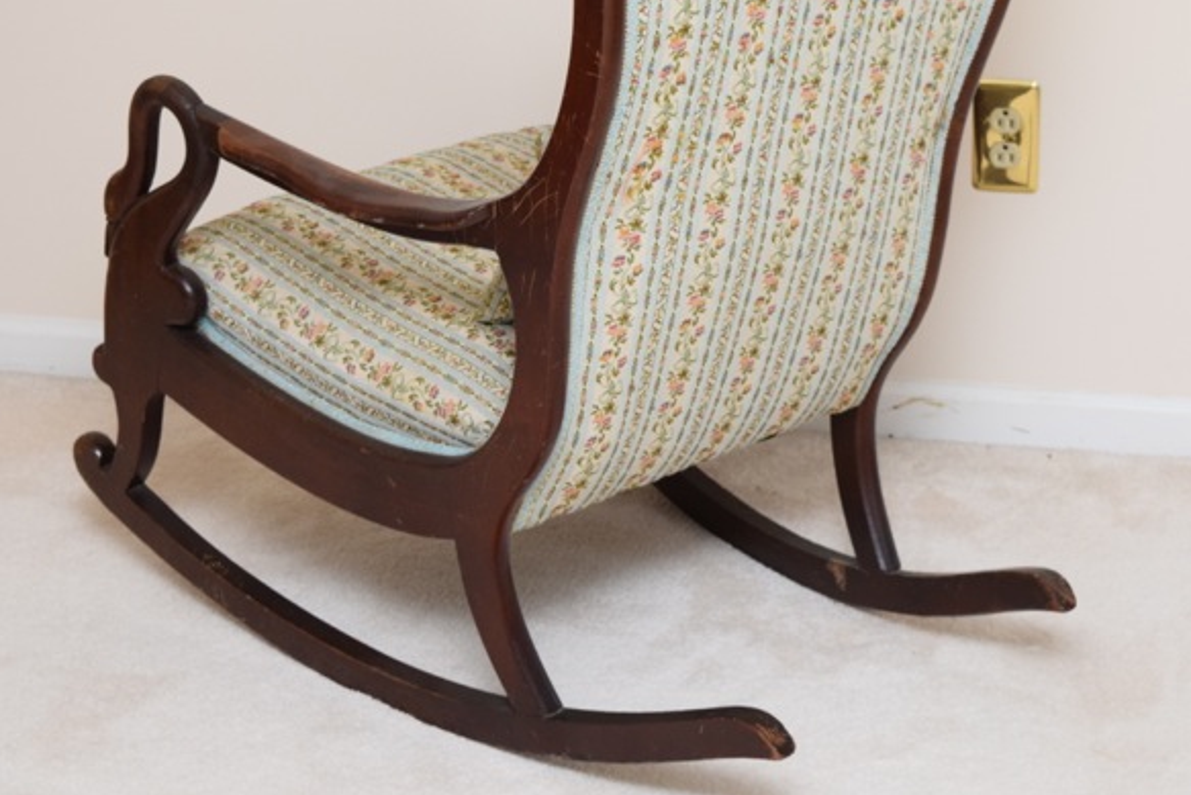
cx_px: 629
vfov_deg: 13.3
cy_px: 189
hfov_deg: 19.8
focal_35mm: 103
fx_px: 3408
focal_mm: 40
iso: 800
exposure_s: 1/100
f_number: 4.8
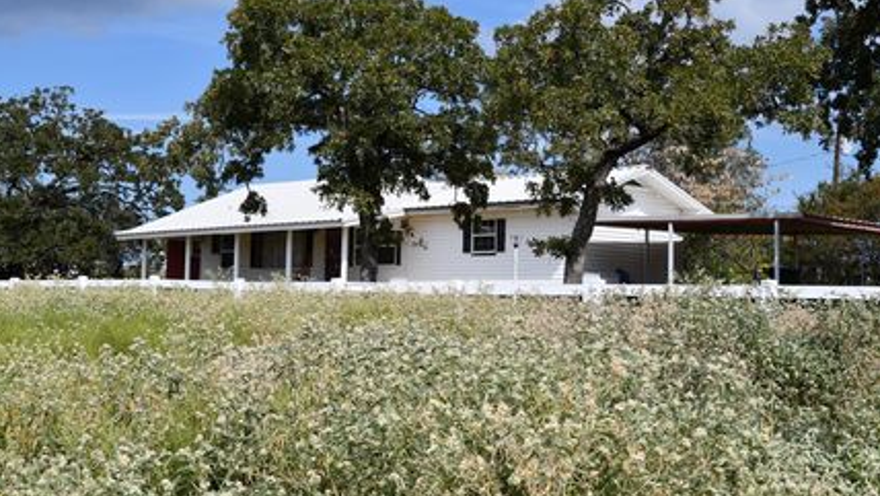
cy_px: 194
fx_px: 1284
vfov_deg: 21.8
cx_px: 403
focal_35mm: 55
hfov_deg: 37.8
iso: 100
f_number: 9
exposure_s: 1/320
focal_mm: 30
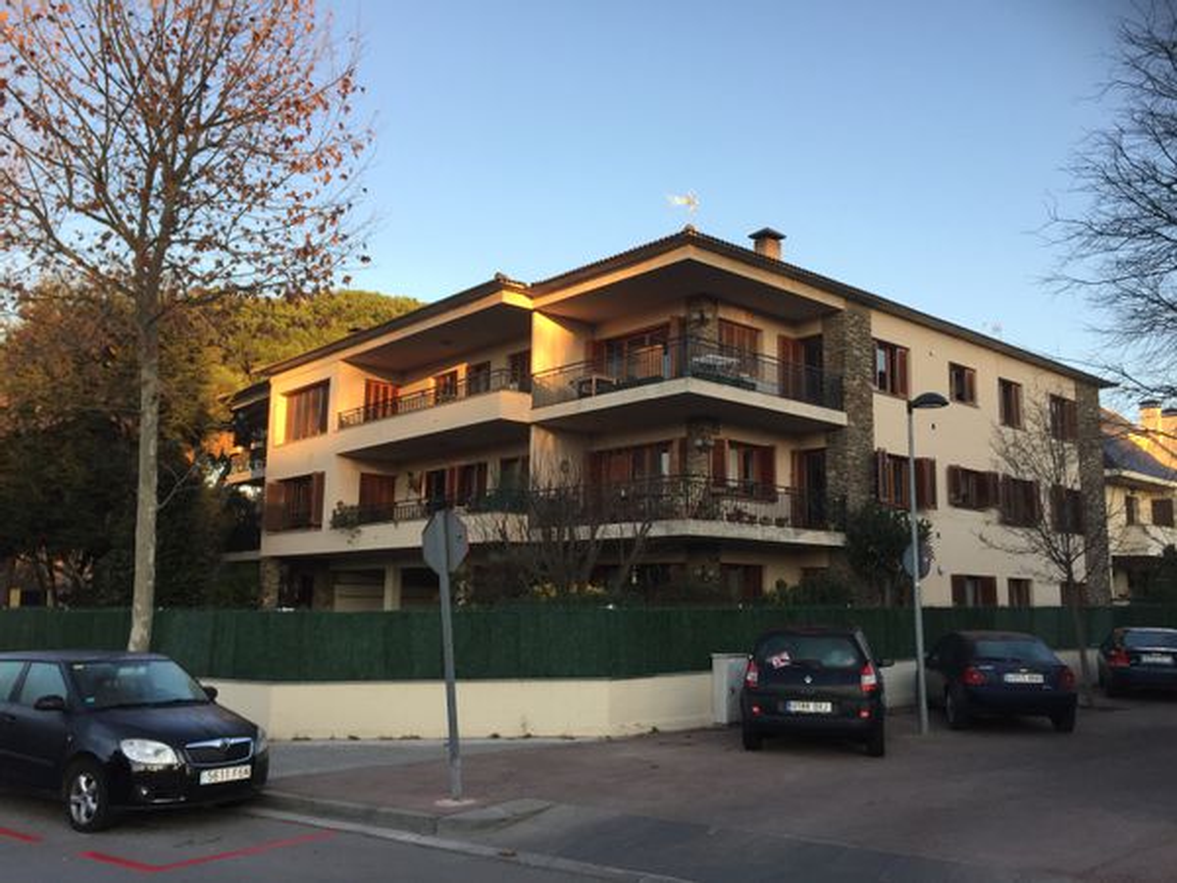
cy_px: 442
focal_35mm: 29
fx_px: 986
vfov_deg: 48.2
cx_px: 588
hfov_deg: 61.7
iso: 32
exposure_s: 1/198
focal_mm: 4.15
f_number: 2.2
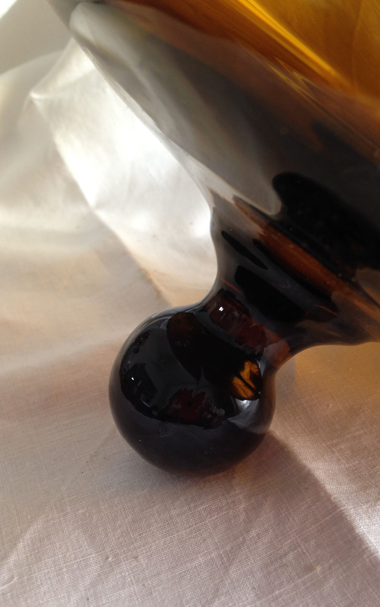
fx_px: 613
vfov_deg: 52.7
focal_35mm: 37
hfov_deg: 34.3
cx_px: 229
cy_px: 314
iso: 64
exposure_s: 1/20
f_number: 2.4
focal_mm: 4.12
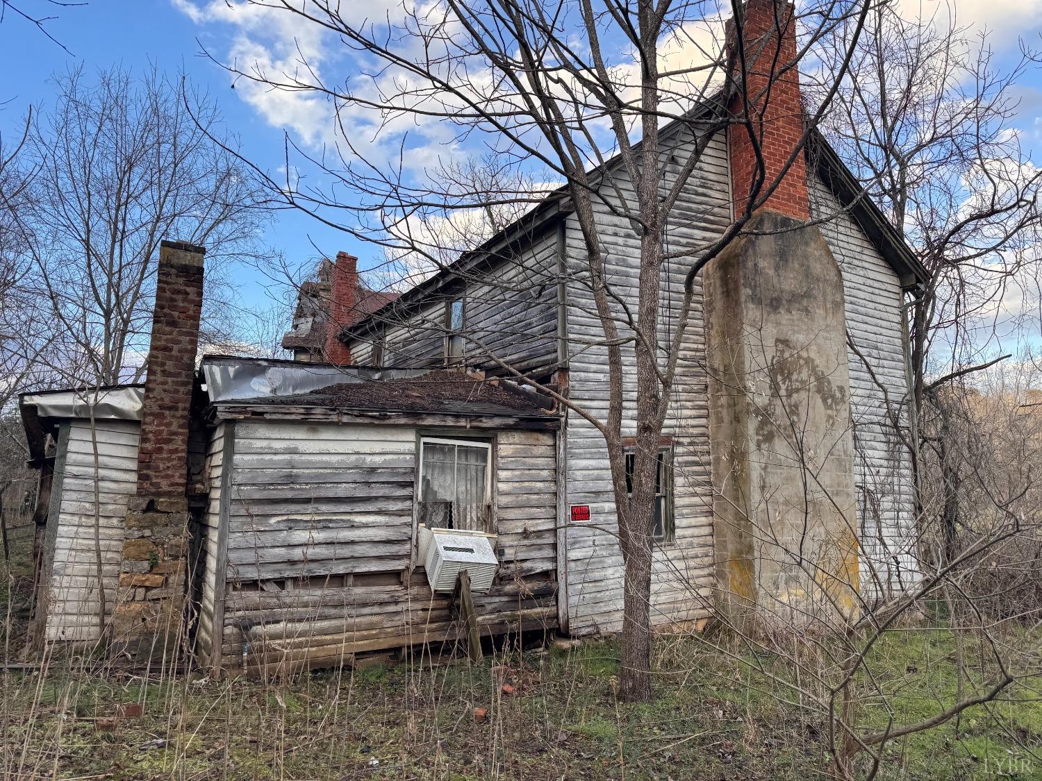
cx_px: 521
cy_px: 390
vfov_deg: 56.8
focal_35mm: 24
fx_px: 722
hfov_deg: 71.6
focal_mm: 6.76
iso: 80
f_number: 1.78
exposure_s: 1/414
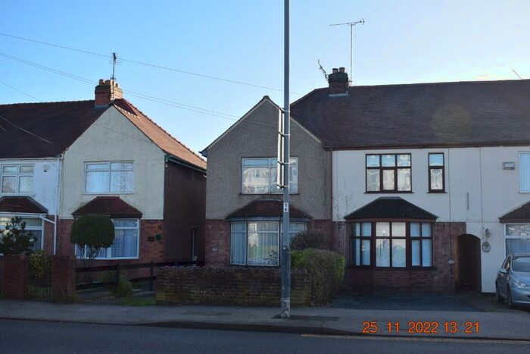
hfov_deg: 51.3
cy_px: 177
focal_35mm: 38
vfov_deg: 35.5
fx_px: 552
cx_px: 265
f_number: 7.1
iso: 100
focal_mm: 25
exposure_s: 1/200
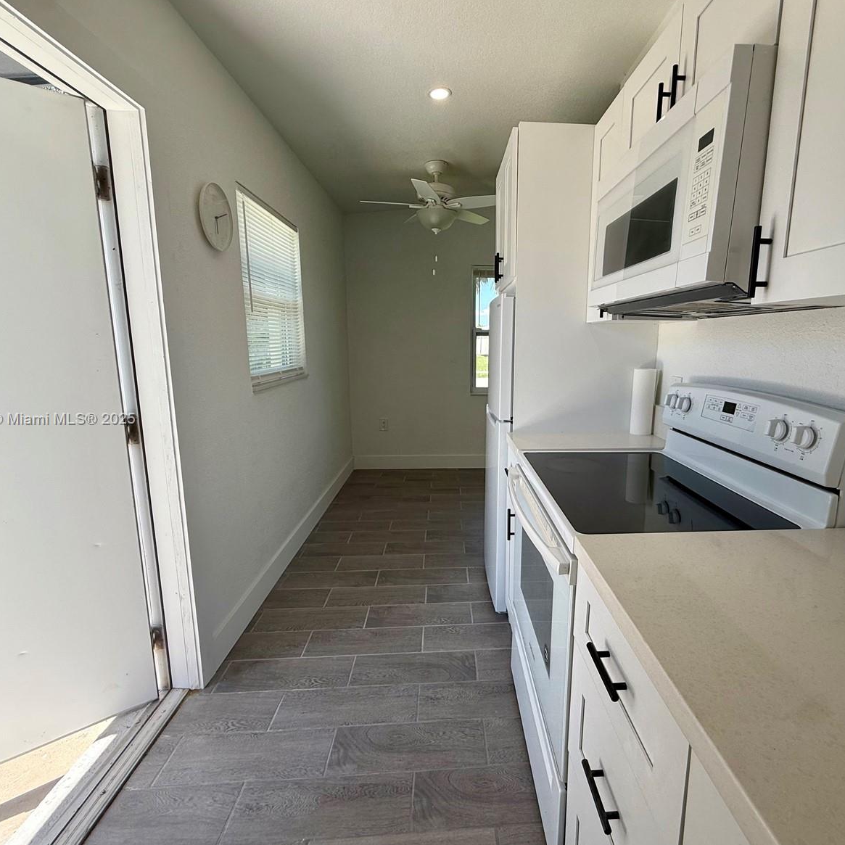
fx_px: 469
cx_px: 484
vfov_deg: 84.0
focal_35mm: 17
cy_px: 420
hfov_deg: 83.4
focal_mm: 2.22
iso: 64
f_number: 2.2
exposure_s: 1/227
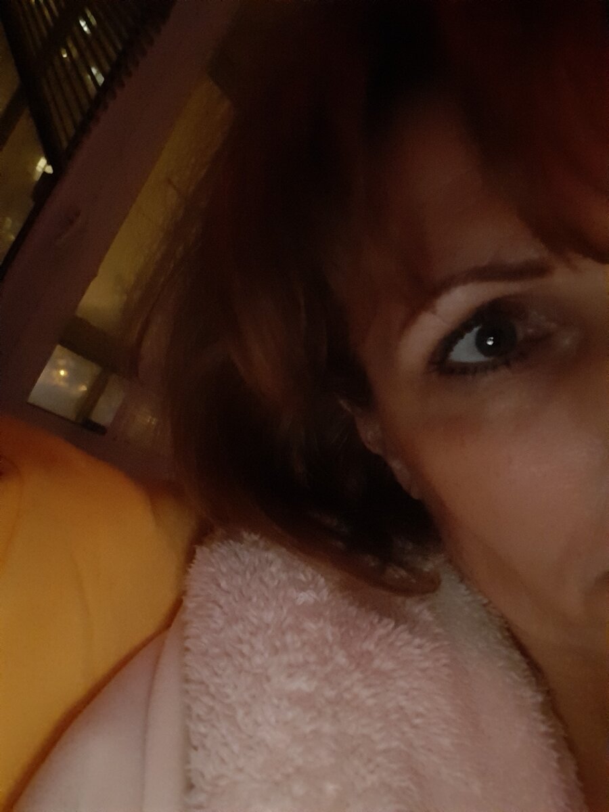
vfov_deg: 58.4
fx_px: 727
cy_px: 406
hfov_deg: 45.4
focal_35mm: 31
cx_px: 304
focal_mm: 3.75
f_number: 2
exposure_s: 1/8
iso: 2500
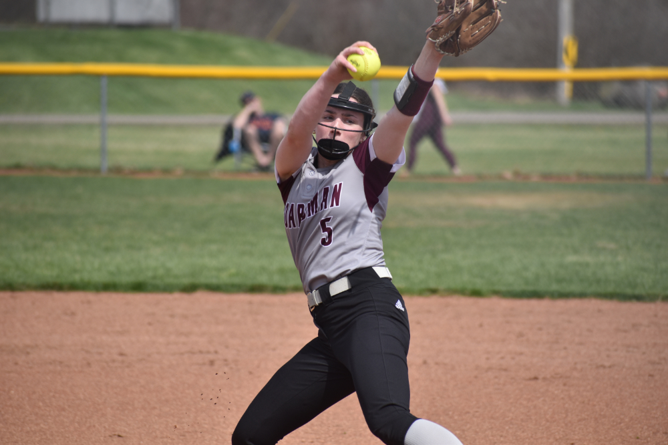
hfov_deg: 6.2
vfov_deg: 4.2
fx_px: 6121
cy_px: 222
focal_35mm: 330
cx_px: 334
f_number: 6.3
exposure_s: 1/1600
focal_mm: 220
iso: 220
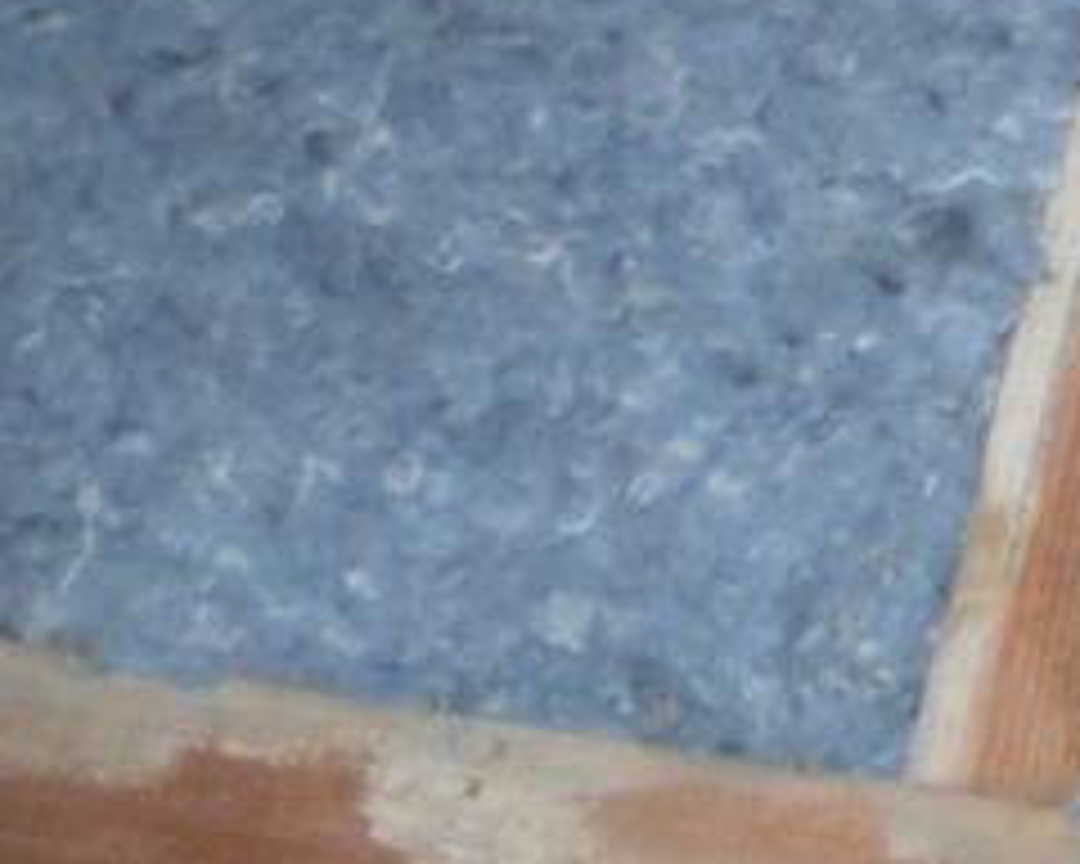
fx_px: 5050
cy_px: -639
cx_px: 2264
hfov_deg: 11.0
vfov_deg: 9.4
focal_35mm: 158
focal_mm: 6.3
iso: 200
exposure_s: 1/60
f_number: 3.1
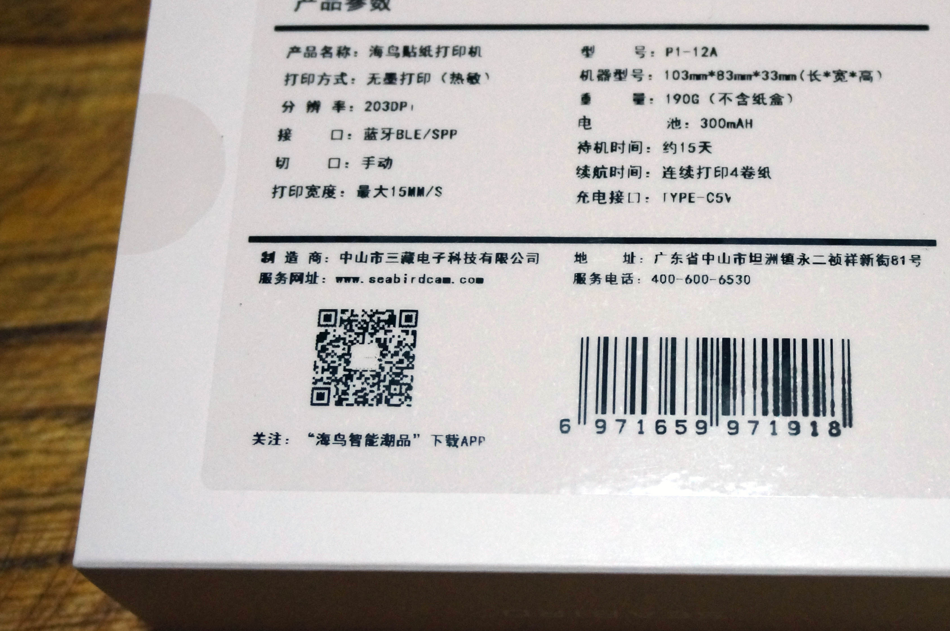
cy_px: 267
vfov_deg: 20.0
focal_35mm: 68
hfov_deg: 29.6
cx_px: 629
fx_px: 1785
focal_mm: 31
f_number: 5
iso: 1600
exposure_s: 1/60
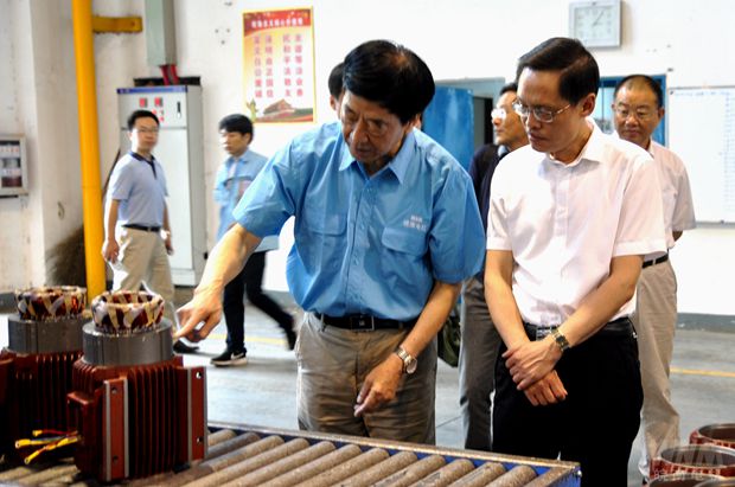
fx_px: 795
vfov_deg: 34.1
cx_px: 368
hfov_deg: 49.6
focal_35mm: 39
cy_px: 244
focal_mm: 26
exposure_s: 1/30
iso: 640
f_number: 2.8
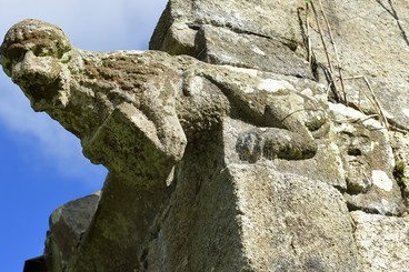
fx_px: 908
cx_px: 191
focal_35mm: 80
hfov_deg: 25.4
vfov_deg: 17.0
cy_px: 134
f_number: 11
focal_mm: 70
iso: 200
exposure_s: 1/160
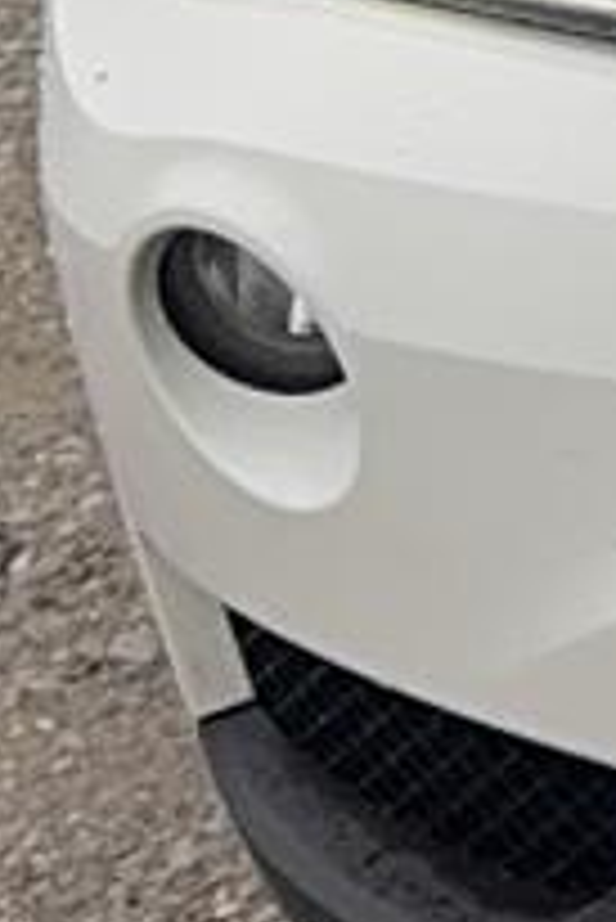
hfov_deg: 7.3
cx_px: 2122
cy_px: -198
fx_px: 3997
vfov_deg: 12.8
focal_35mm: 156
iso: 50
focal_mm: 6.76
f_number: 1.78
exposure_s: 1/1414
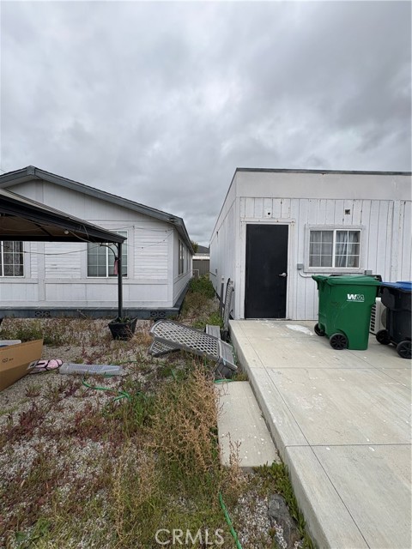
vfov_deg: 102.1
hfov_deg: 85.7
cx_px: 206
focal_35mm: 14
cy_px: 274
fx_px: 222
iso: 40
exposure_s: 1/1110
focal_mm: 2.22
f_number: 2.2
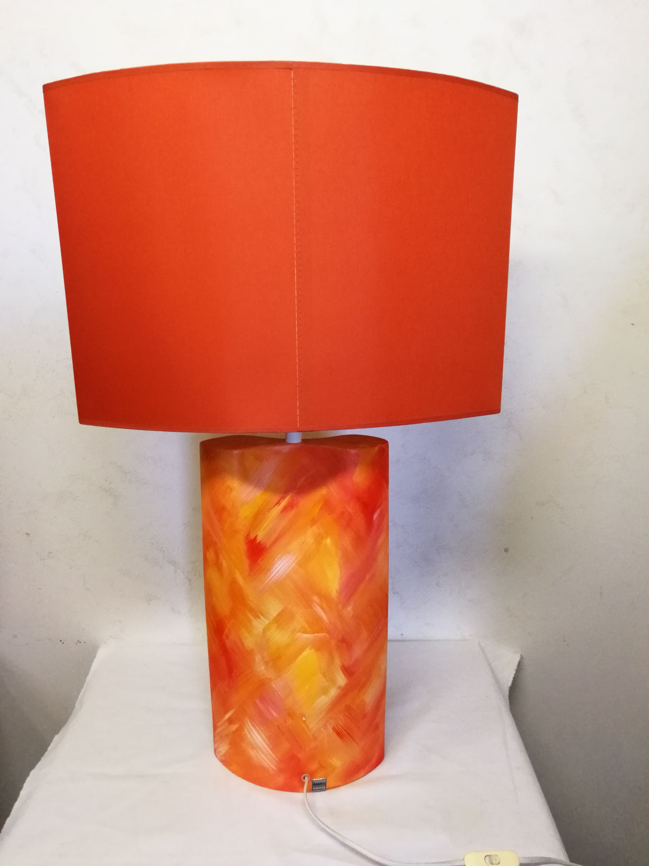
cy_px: 433
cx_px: 324
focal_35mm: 24
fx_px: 600
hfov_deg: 56.8
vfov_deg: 71.6
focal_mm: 2.38
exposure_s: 1/50
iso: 80
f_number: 2.2
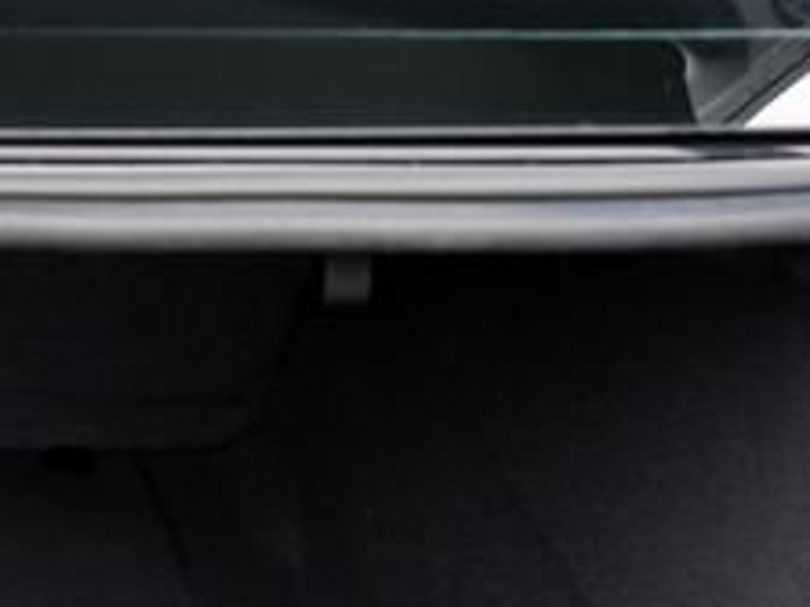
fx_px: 2479
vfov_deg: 13.6
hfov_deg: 16.5
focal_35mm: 106
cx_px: -476
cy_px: 702
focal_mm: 24
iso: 100
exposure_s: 1/30
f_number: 2.8
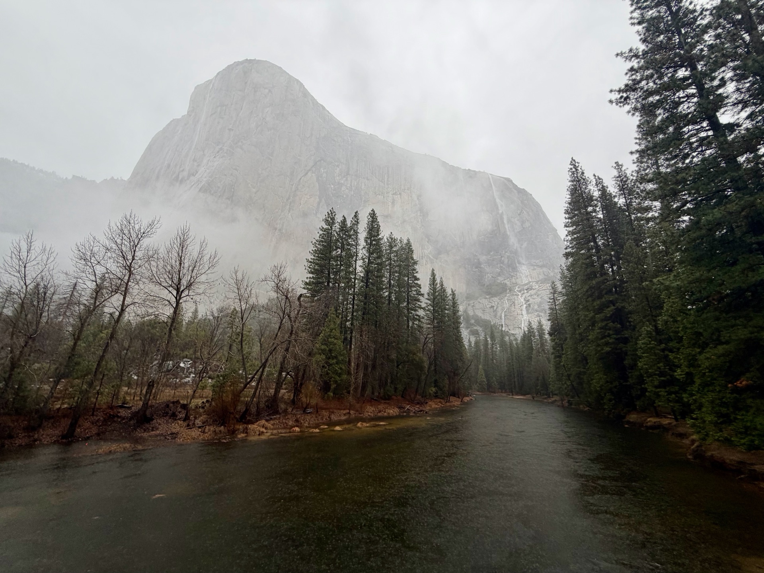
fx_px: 309
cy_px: 286
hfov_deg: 102.1
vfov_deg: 85.7
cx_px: 382
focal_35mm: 14
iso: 64
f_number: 2.2
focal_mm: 2.22
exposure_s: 1/121
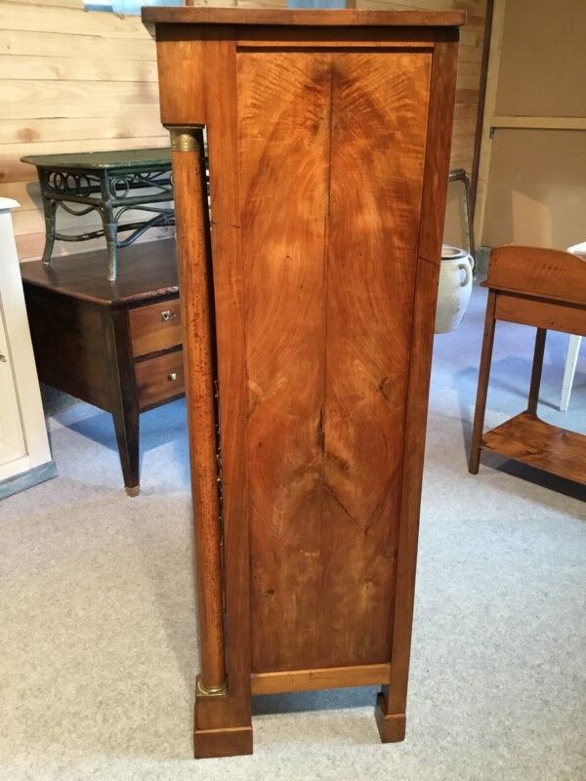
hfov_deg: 45.4
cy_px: 390
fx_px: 700
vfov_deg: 58.4
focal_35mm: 31
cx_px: 293
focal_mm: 3.3
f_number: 2.4
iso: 200
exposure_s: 1/24
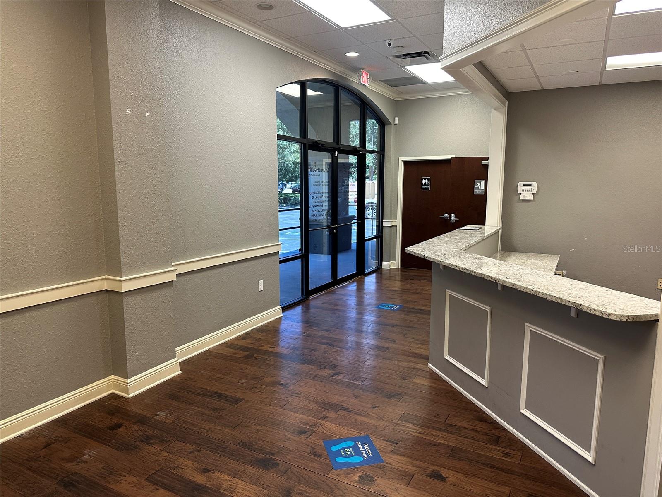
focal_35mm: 24
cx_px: 331
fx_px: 459
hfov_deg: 71.6
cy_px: 248
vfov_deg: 56.8
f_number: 1.78
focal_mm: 6.86
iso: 200
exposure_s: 1/120
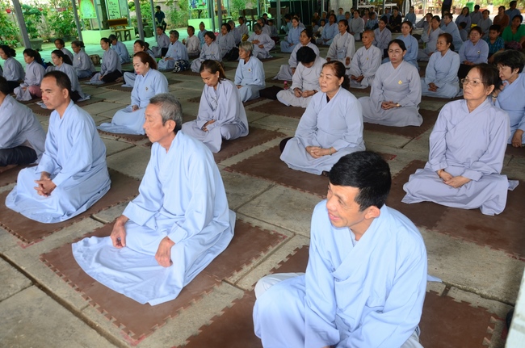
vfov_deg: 47.8
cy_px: 174
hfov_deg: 67.5
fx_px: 393
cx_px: 262
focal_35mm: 27
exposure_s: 1/60
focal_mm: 18
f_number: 5.6
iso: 400
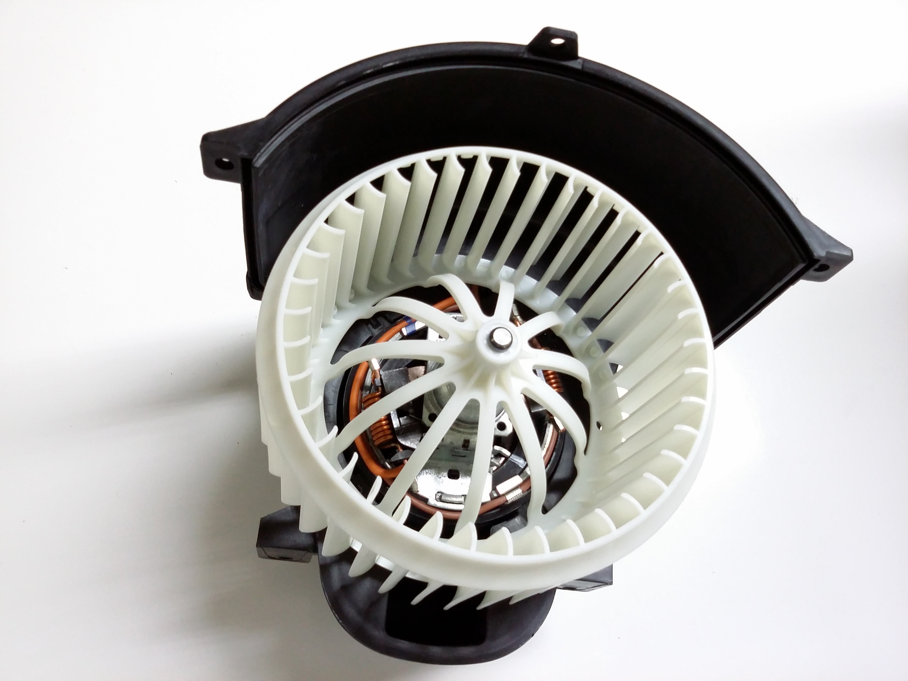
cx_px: 454
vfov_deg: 44.2
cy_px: 340
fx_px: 839
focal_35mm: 32
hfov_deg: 56.8
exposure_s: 1/24
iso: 160
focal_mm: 3.4
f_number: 2.4
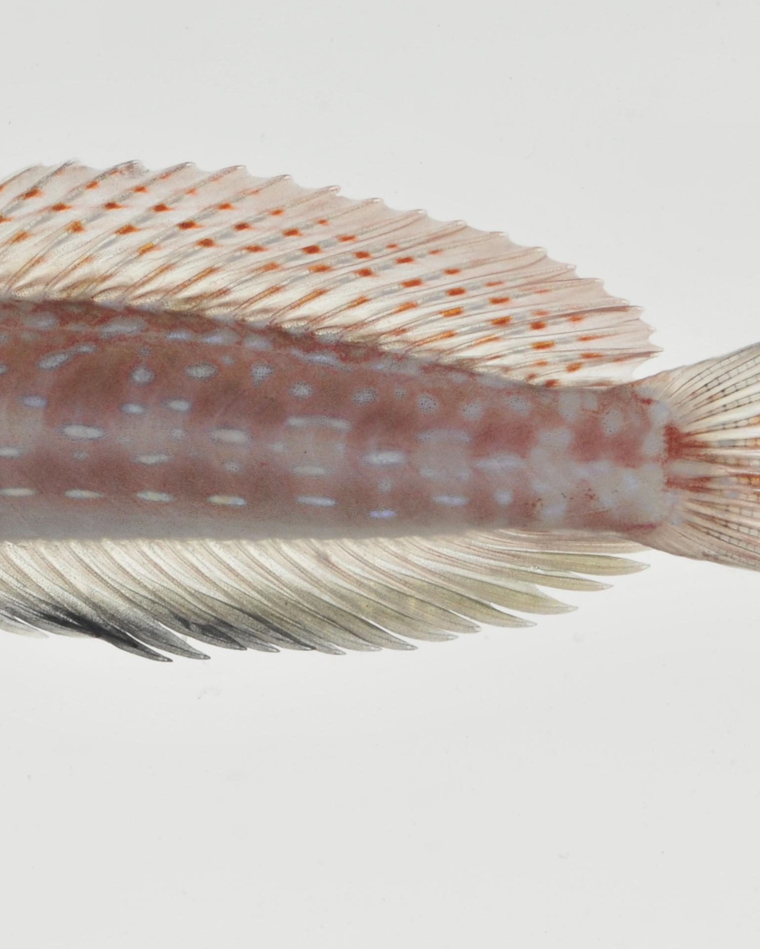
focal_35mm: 330
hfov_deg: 4.7
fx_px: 9278
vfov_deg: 5.9
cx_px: -12
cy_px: 360
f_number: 25
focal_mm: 105
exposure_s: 1/60
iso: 200
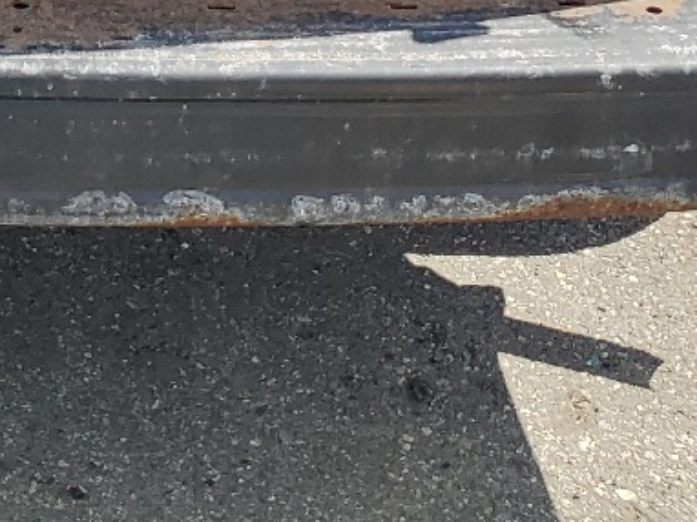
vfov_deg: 12.0
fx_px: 2193
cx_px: -68
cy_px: -529
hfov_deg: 17.5
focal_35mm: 109
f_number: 1.5
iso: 50
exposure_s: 1/1667
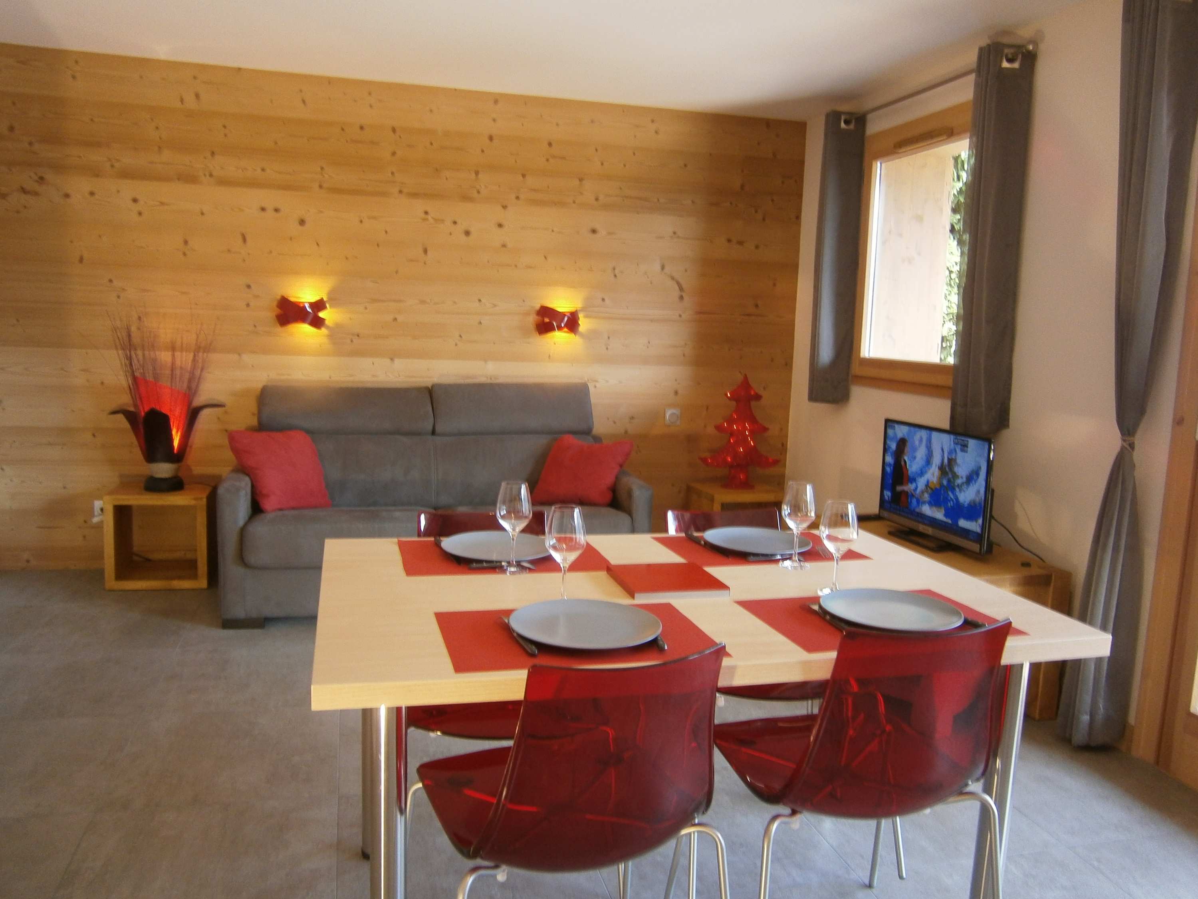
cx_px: 599
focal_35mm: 26
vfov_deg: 53.1
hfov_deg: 67.3
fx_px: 900
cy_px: 450
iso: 100
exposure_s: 1/30
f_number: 2.8
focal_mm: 4.7
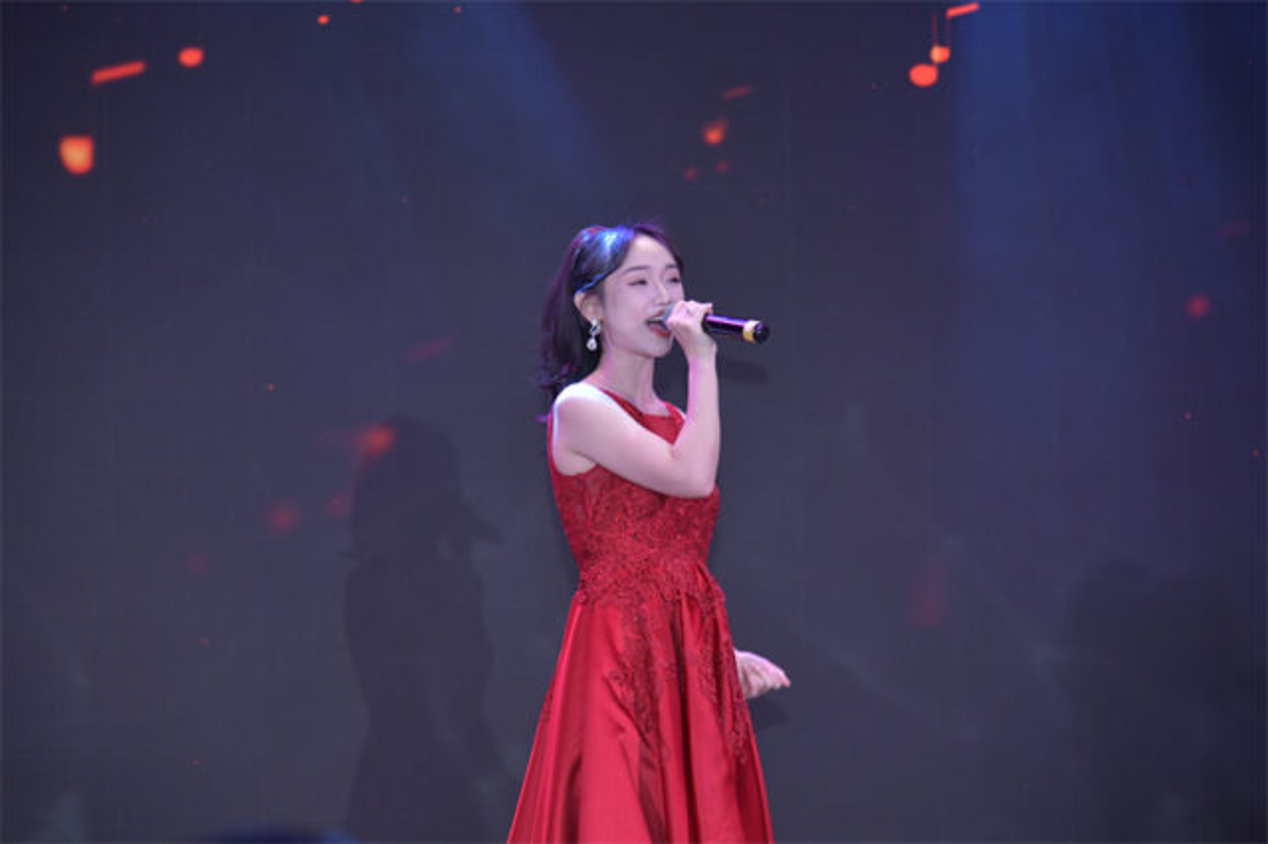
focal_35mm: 120
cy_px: 422
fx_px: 4224
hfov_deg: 17.1
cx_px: 634
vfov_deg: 11.4
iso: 1000
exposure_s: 1/160
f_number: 4
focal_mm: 120
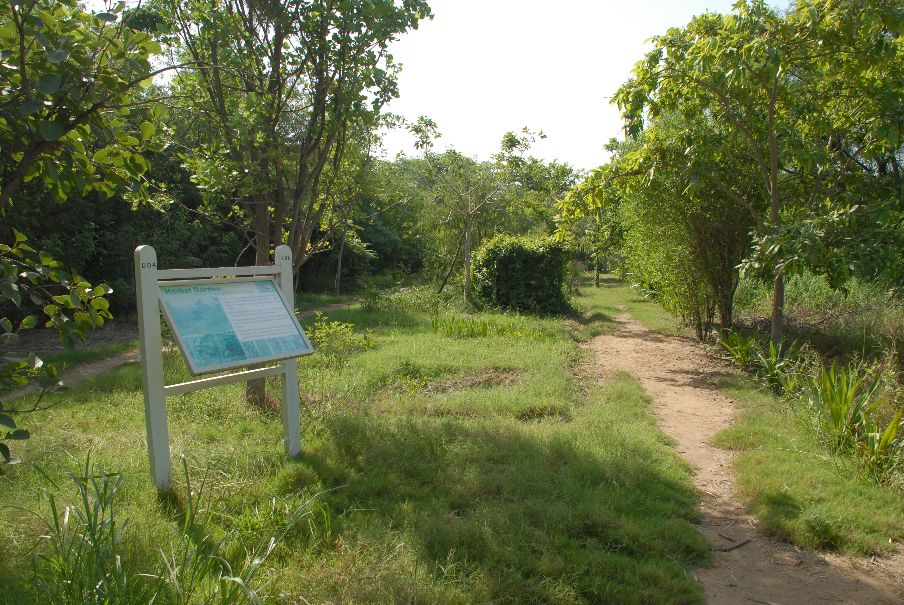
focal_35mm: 27
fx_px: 679
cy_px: 302
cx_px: 452
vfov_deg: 48.0
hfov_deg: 67.3
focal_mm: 18
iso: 100
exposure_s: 1/125
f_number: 7.1
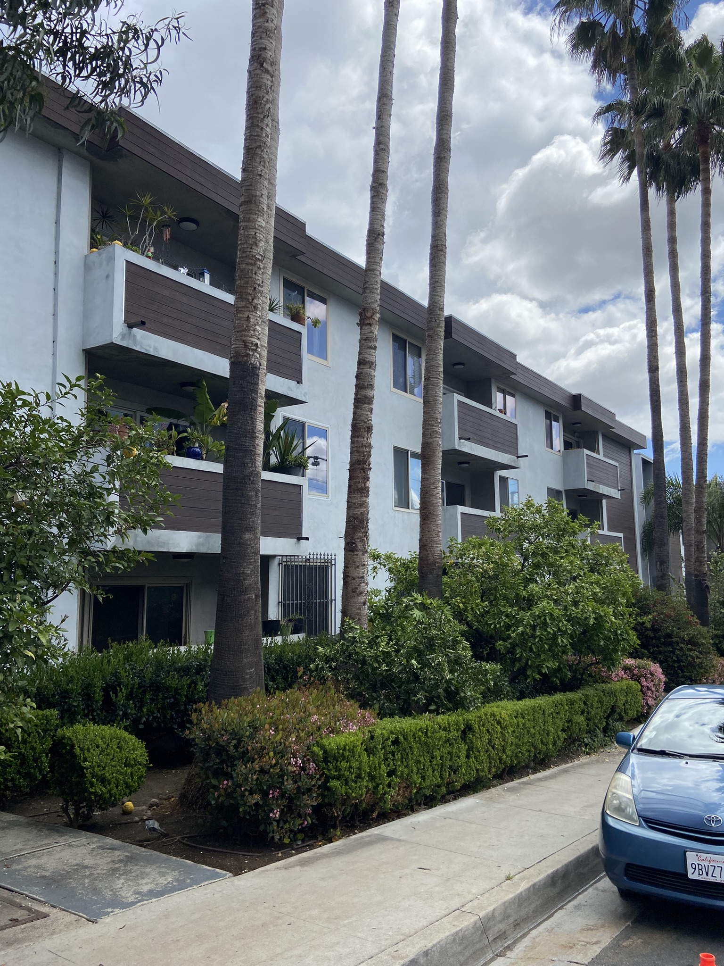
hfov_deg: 53.1
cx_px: 362
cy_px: 483
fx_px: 725
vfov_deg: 67.3
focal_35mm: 26
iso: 32
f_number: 1.8
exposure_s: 1/3401
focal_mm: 4.25
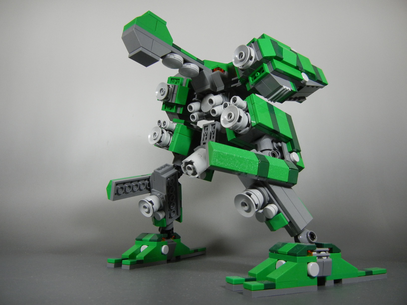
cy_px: 152
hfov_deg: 60.0
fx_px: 353
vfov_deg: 46.8
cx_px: 204
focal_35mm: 30
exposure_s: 1/55.1
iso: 400
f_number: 3.5
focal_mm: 5.4
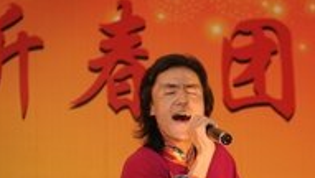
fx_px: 2400
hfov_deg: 7.5
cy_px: 208
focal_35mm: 287
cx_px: 292
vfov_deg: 4.2
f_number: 2.8
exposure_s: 1/125
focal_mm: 70
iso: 400
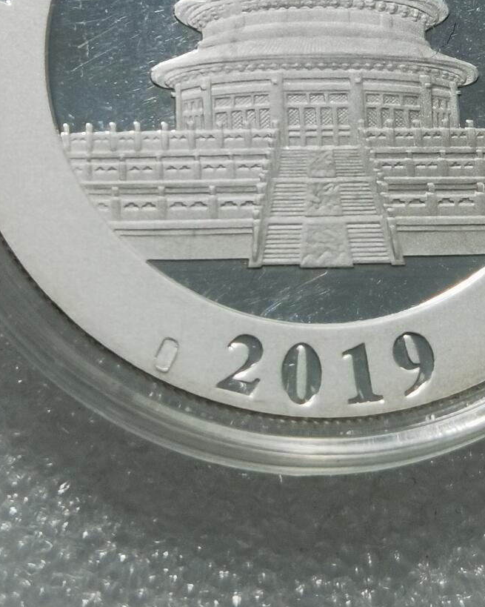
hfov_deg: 13.1
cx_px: 303
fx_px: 2118
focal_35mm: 118
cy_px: 55
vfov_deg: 16.1
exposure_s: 1/108
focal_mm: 6.67
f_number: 1.9
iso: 50
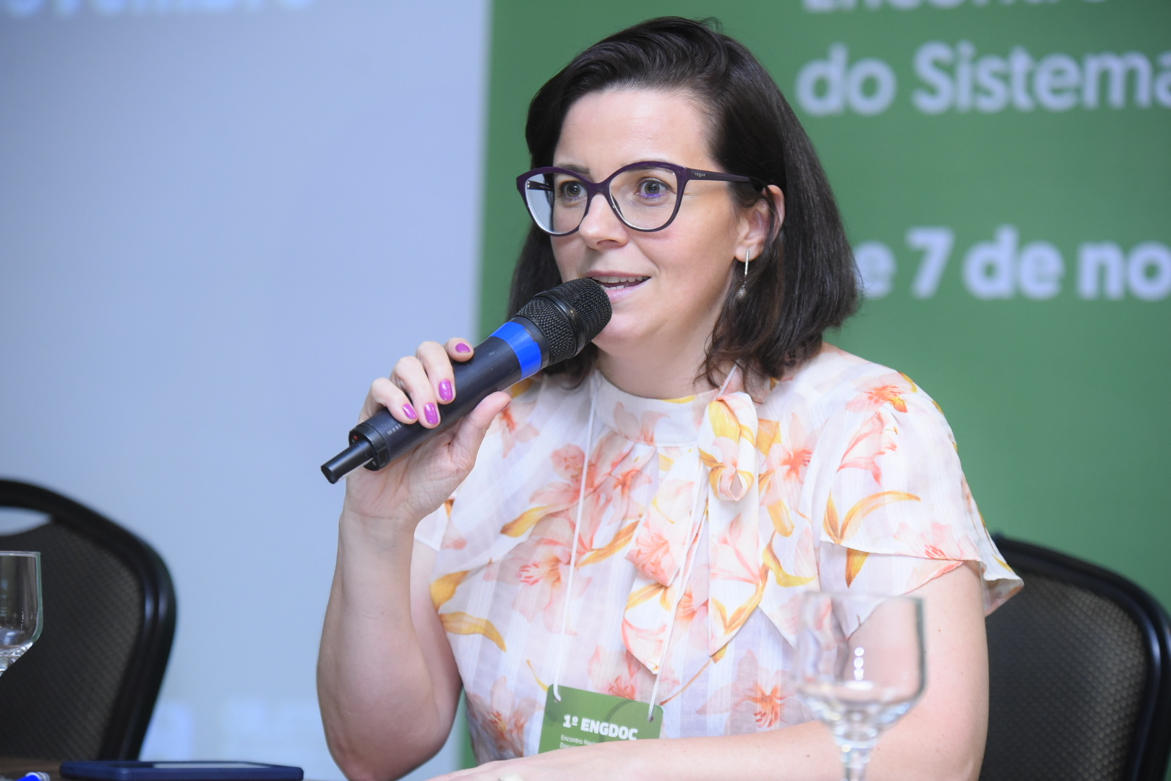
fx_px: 4228
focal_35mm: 130
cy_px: 390
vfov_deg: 10.5
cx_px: 586
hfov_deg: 15.8
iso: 3200
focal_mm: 130
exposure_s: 1/250
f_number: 3.5
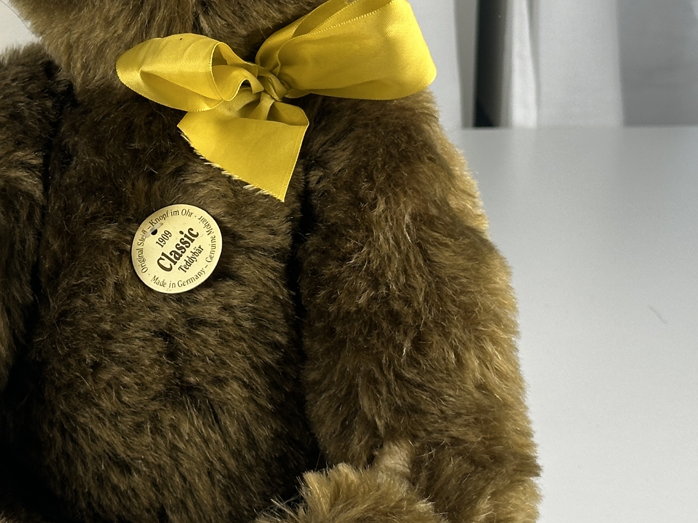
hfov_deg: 17.6
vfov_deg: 13.3
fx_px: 2238
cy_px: 252
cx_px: 136
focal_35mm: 111
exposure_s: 1/146
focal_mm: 6.86
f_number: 1.78
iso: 64
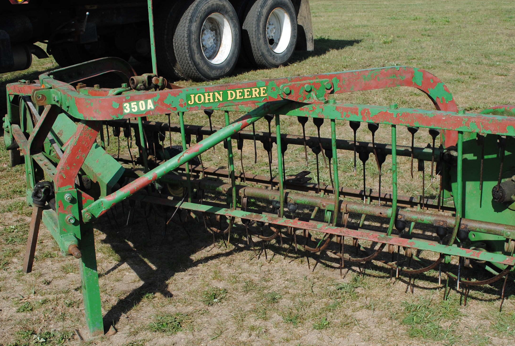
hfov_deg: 41.0
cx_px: 277
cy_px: 189
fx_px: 688
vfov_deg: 28.2
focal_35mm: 48
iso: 100
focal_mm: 24
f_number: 8
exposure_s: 1/250
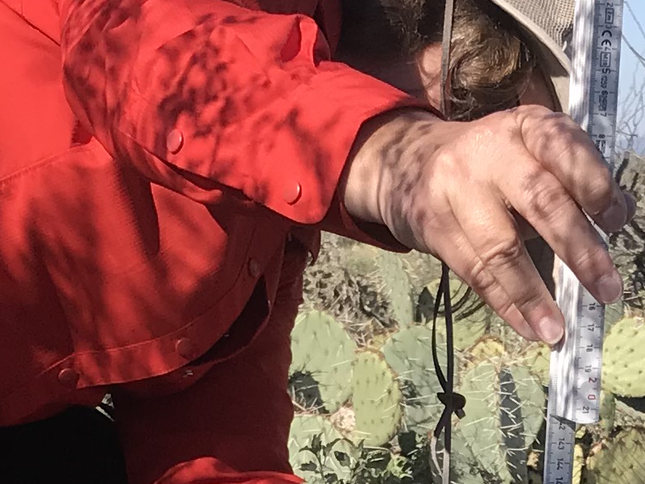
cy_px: 809
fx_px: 2628
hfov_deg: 13.9
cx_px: 556
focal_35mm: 141
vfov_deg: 10.1
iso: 20
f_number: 1.8
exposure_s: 1/1953
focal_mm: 3.99
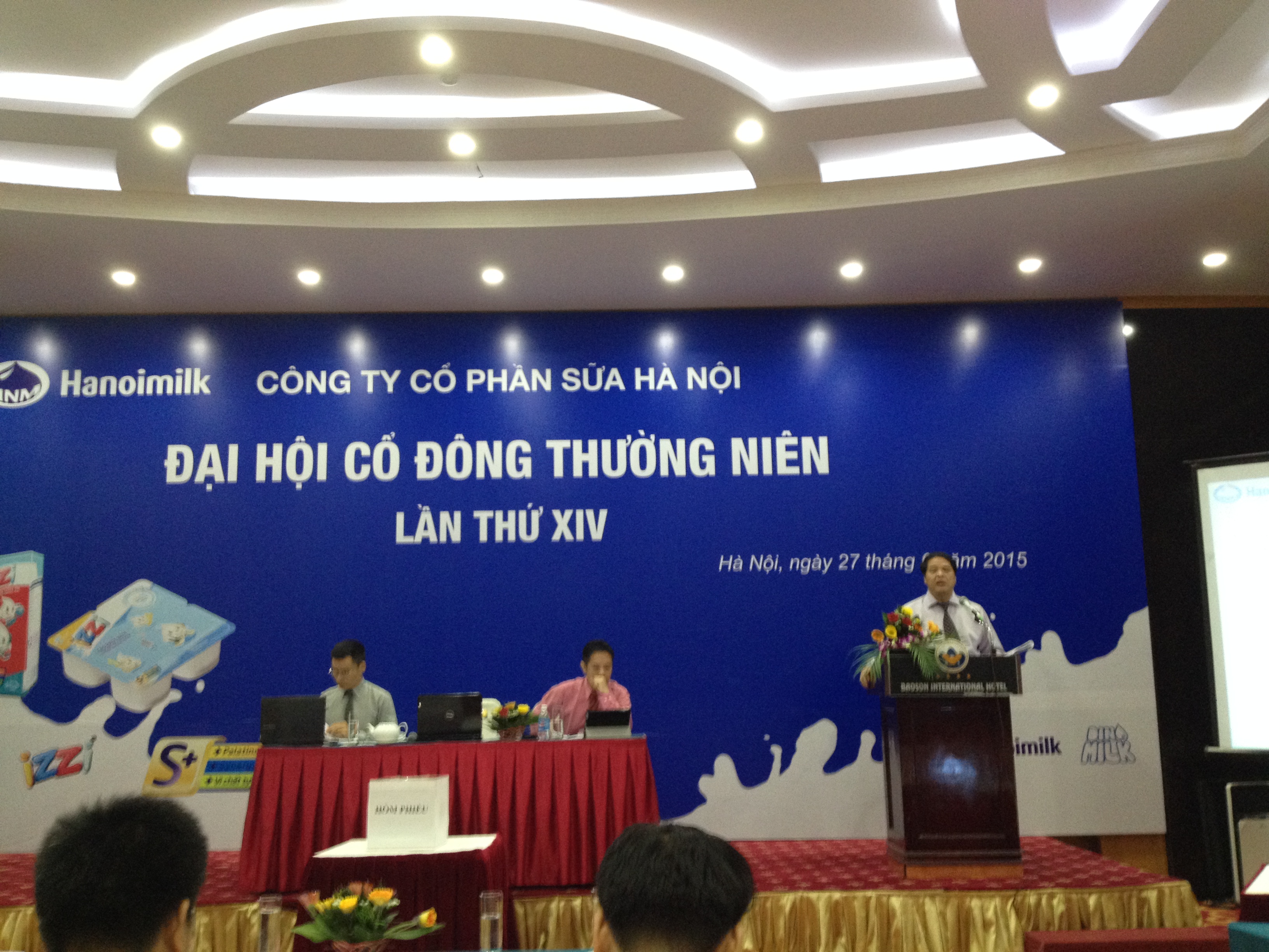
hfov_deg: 52.6
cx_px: 634
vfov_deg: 40.7
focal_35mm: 35
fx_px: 1283
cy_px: 476
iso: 200
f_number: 2.4
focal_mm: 4.28
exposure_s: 1/20
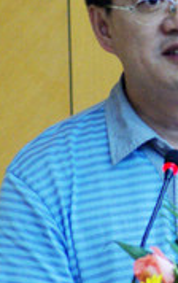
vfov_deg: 1.8
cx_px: 224
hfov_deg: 1.1
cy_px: 142
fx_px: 9146
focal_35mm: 1184
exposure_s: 1/30
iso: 800
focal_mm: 230
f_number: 5.6
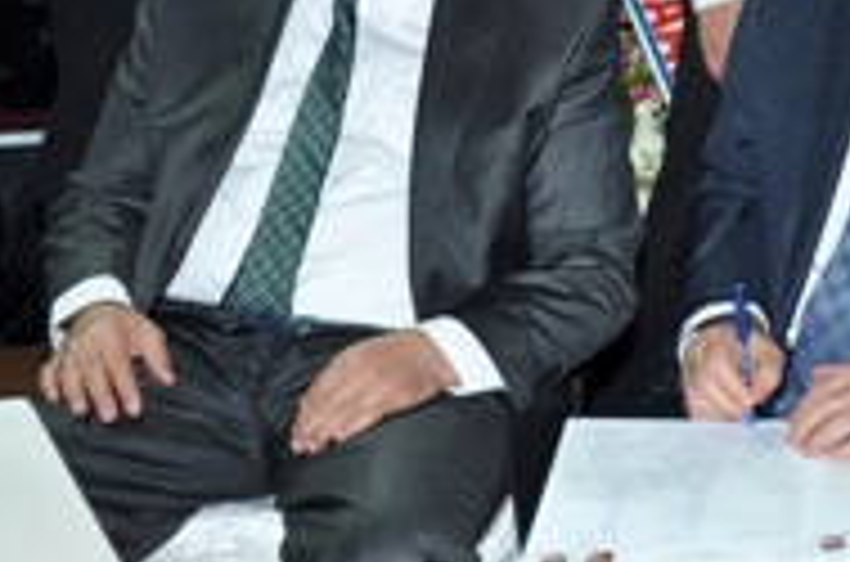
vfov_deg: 11.9
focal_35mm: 114
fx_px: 2685
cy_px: 49
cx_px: 742
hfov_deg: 17.8
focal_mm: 32
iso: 400
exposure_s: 1/60
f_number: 5
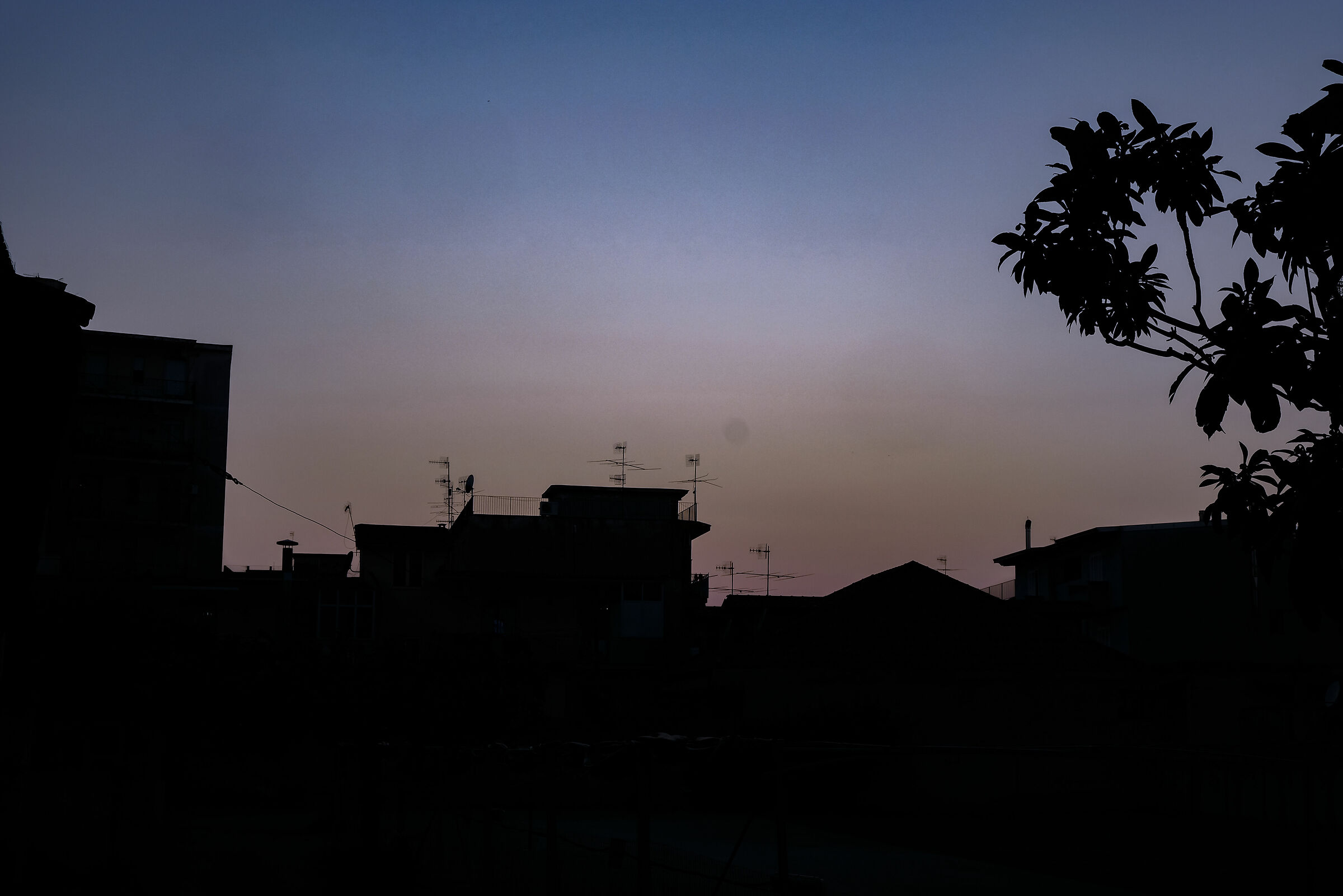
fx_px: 1828
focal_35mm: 49
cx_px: 672
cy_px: 448
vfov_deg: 27.5
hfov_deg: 40.3
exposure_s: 1/100
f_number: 10
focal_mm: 32.9
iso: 400
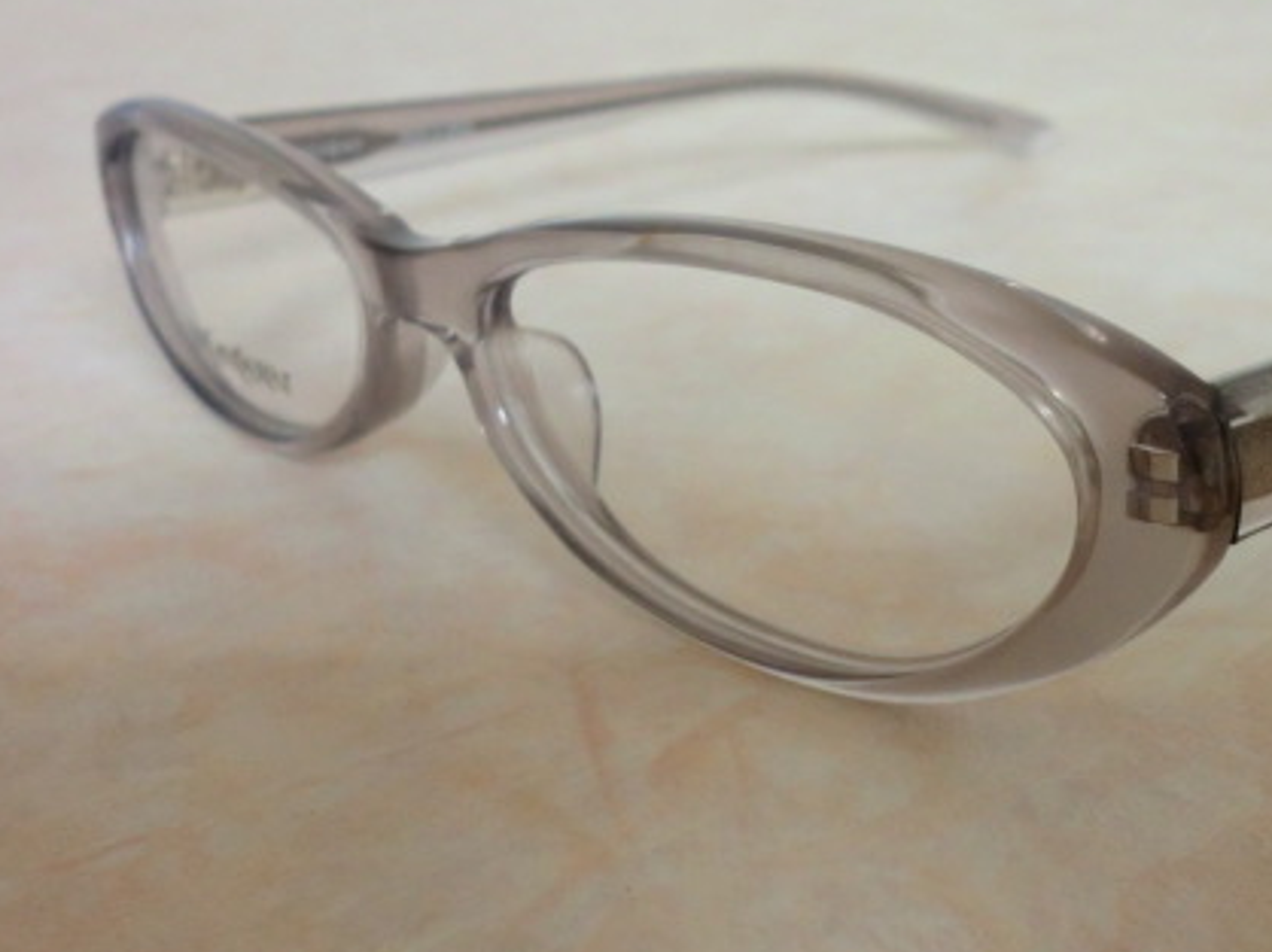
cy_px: 341
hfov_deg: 38.3
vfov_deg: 29.5
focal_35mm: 49
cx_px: 895
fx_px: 1800
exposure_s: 1/60
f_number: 3.5
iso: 200
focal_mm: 5.8
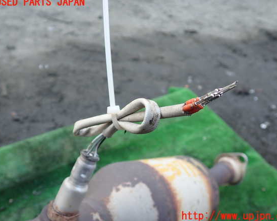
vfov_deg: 45.8
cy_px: 109
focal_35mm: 32
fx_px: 262
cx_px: 144
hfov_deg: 55.7
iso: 100
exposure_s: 1/60
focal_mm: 5.4
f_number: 2.3
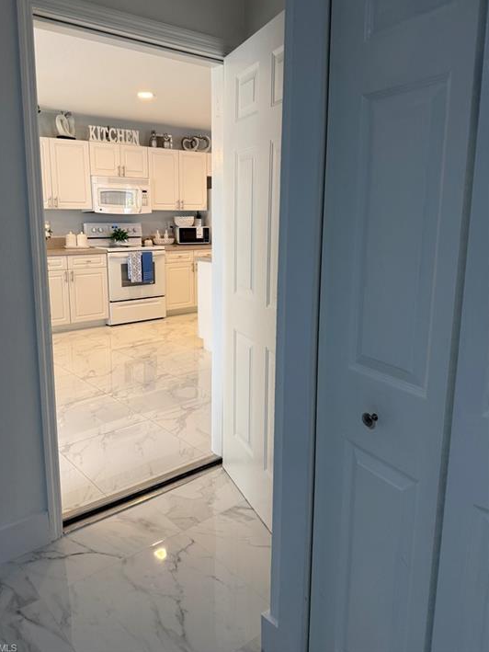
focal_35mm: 26
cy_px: 302
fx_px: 490
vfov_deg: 67.2
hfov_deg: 53.0
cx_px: 231
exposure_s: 1/120
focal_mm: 6.76
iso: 200
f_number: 1.78
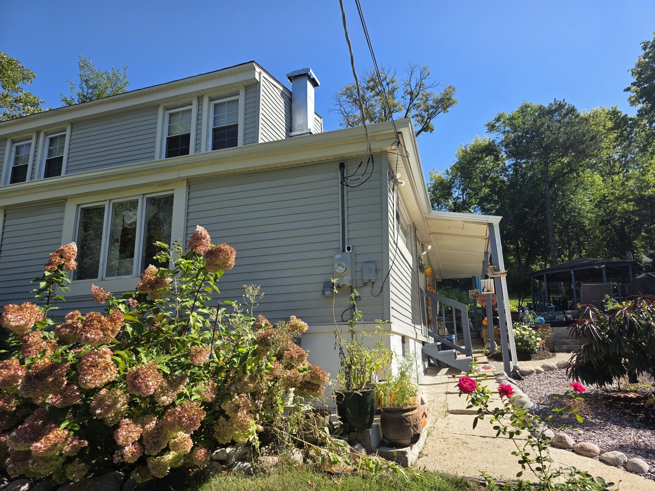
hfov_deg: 73.9
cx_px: 328
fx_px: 435
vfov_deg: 58.9
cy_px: 246
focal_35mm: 23
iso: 80
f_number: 1.7
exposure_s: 1/3512
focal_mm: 6.3
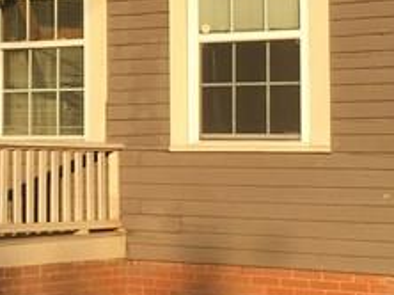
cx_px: -99
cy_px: 9
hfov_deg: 14.2
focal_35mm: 134
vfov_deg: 11.0
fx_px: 1524
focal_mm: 4.15
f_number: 2.2
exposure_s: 1/1115
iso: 25
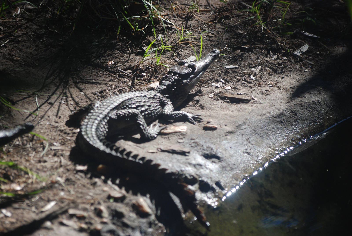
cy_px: 118
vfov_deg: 5.4
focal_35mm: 255
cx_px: 176
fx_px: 2496
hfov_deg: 8.1
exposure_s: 1/1000
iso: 400
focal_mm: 170
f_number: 4.8
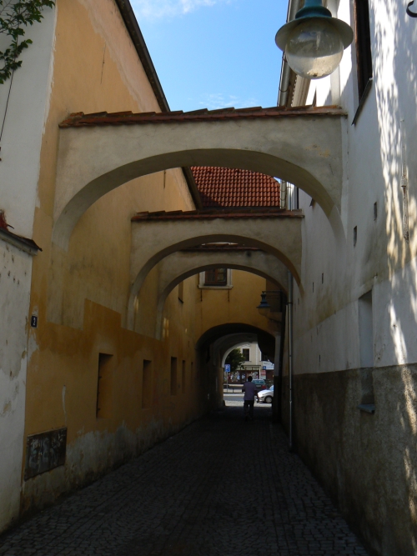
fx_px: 578
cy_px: 278
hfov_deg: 39.6
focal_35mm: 36
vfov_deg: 51.4
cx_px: 208
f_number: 5.6
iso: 80
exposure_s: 1/500
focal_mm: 6
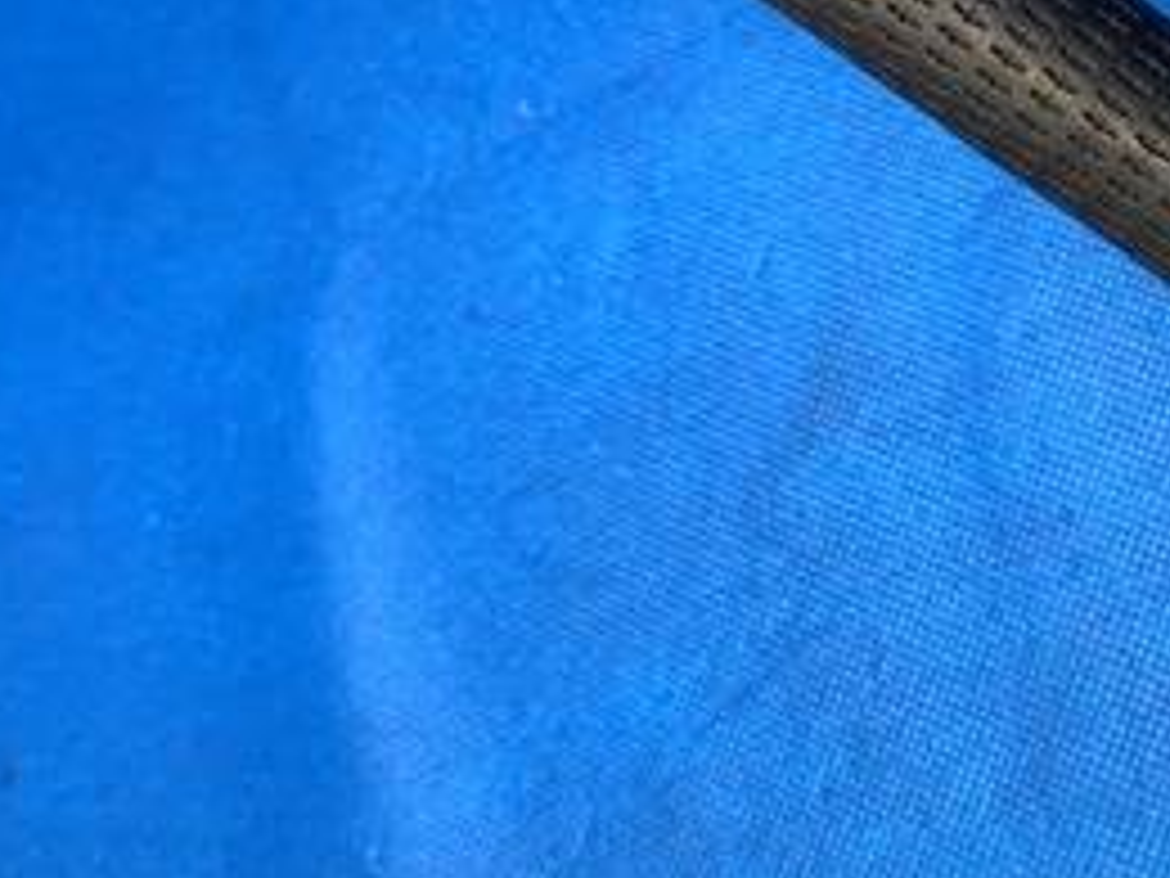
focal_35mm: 64
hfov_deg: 29.2
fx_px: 2163
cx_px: 1030
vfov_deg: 22.0
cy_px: -9
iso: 100
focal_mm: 4.25
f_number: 1.8
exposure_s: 1/60
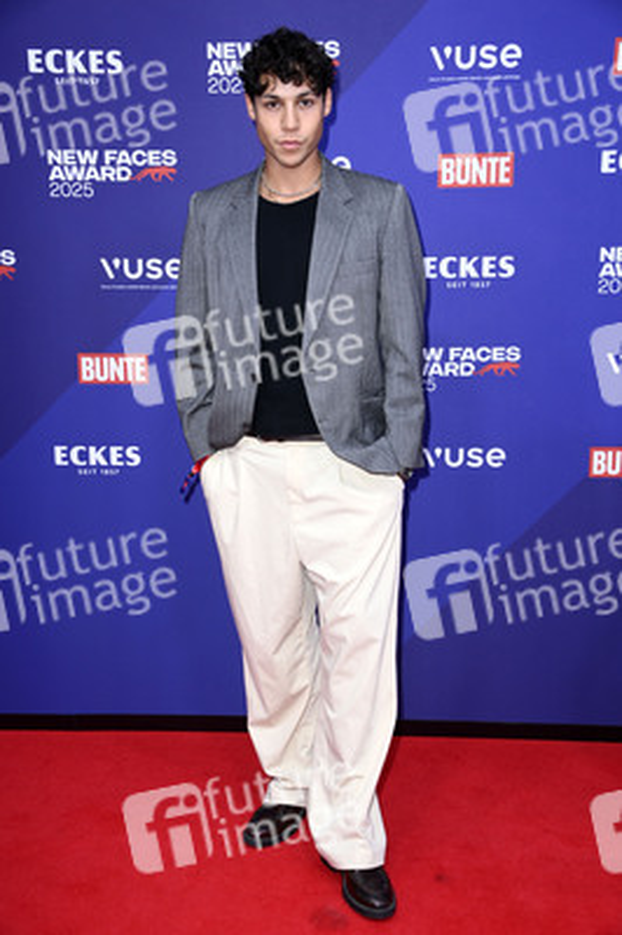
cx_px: 311
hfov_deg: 30.5
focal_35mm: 44
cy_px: 468
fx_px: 1142
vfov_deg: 44.5
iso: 800
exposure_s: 1/250
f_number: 5.6
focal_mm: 44
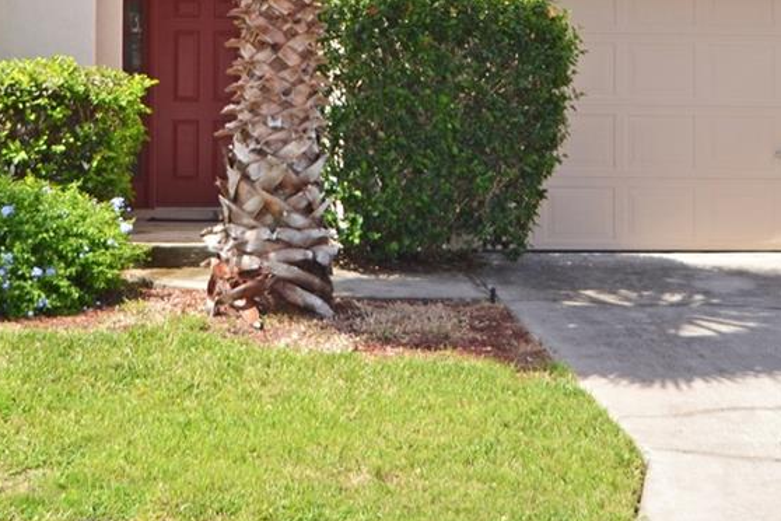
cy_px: -153
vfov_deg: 15.2
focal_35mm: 86
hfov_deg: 23.6
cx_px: 339
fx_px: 1866
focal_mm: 20
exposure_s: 1/200
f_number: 5.6
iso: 100
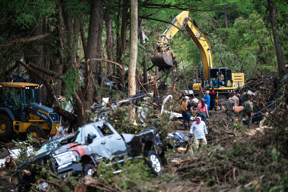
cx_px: 144
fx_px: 1600
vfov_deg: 6.9
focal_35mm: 200
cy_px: 96
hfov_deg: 10.3
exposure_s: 1/2500
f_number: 2.8
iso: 400
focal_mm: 200
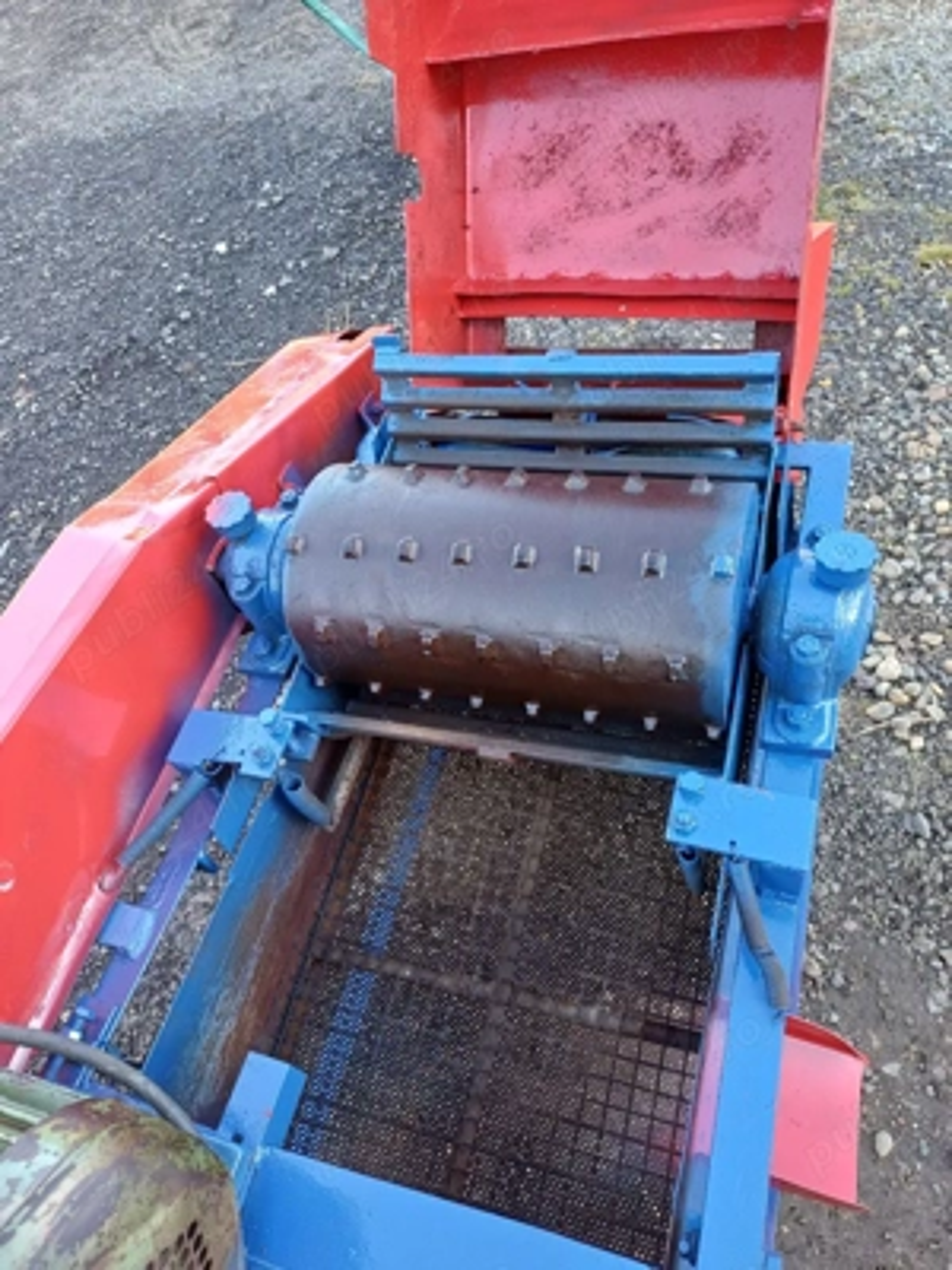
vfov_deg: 69.4
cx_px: 476
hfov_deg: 54.9
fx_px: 917
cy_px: 635
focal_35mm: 25
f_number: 1.8
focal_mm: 4.65
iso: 64
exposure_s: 1/60.2
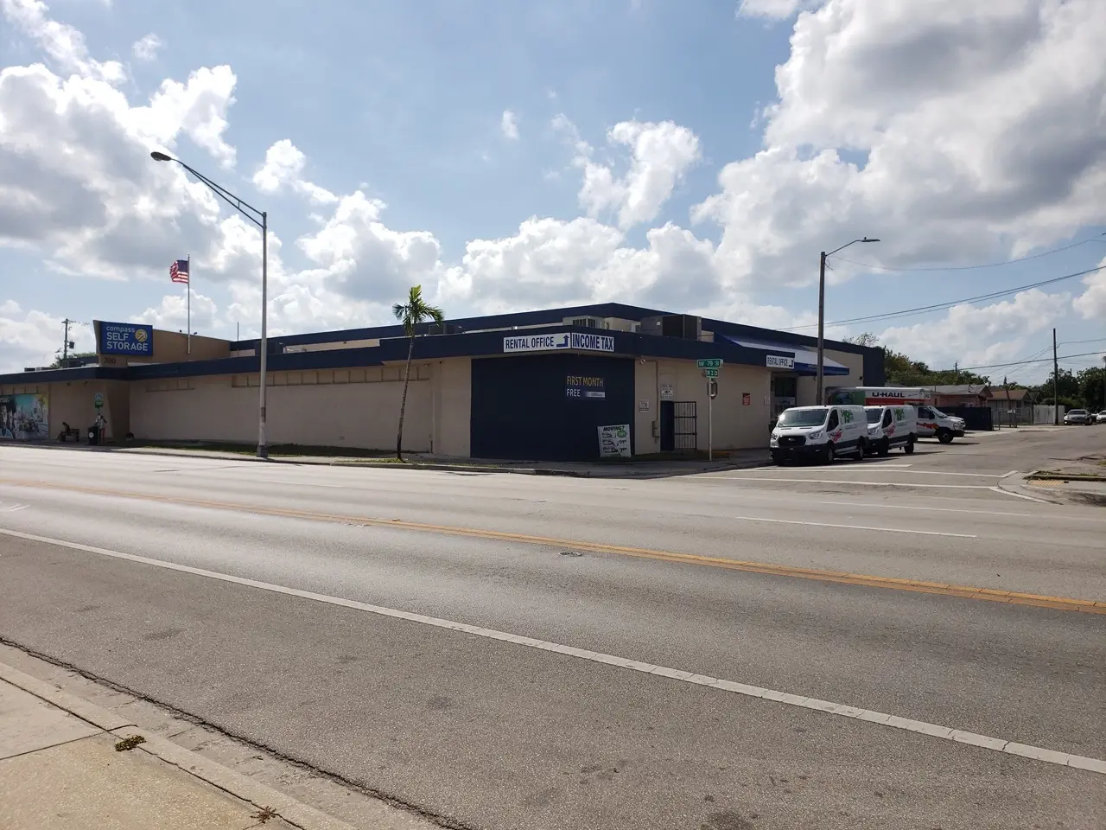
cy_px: 415
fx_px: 831
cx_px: 553
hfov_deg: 67.3
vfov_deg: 53.1
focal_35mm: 26
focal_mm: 4.3
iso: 50
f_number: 2.4
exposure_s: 1/2913
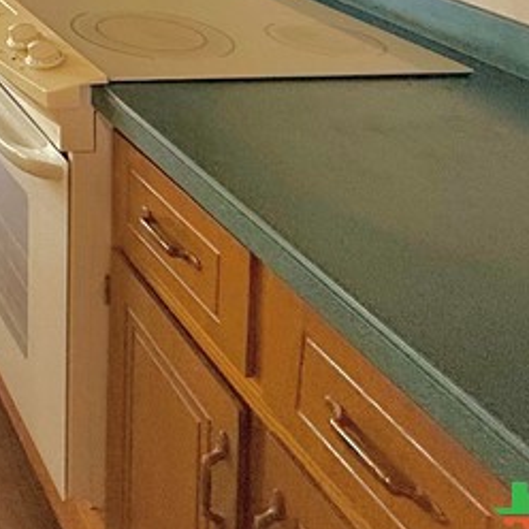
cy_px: -233
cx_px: -286
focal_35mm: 51
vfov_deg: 26.0
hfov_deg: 24.8
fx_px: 882
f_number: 2.2
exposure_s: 1/120
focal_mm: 2.22
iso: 125
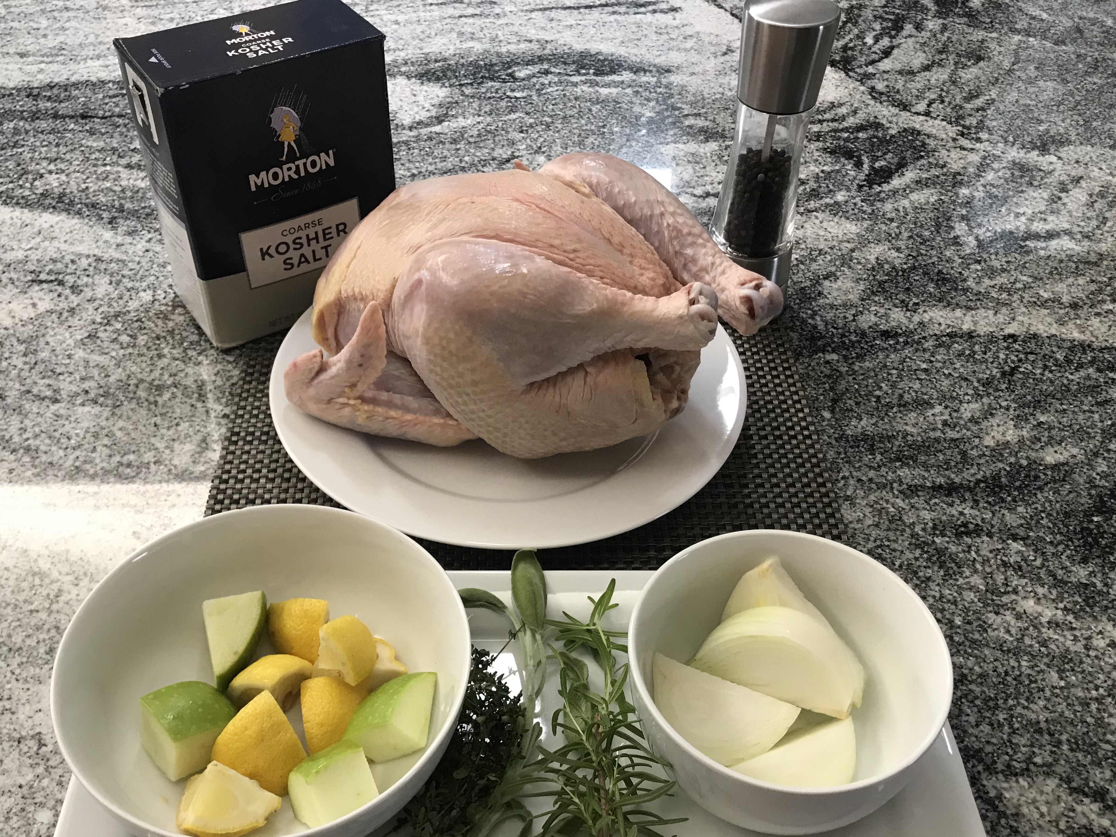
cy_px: 488
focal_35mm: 34
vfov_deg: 41.7
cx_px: 517
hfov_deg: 53.9
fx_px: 1096
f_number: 1.8
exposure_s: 1/24
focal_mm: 3.99
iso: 40
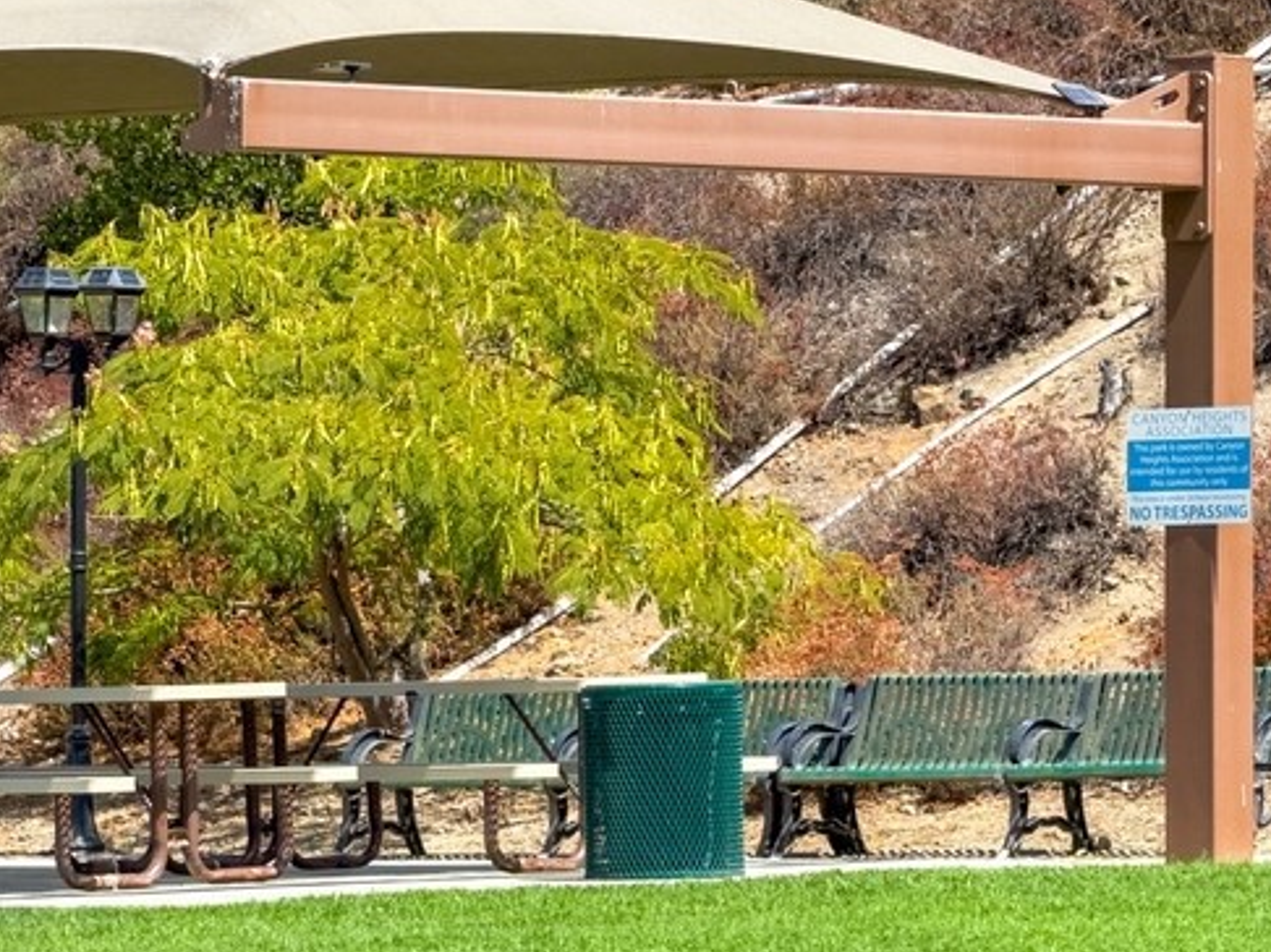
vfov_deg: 5.9
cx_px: 21
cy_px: 384
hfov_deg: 7.8
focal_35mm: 253
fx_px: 9285
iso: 64
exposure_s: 1/1600
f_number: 2.8
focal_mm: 15.66
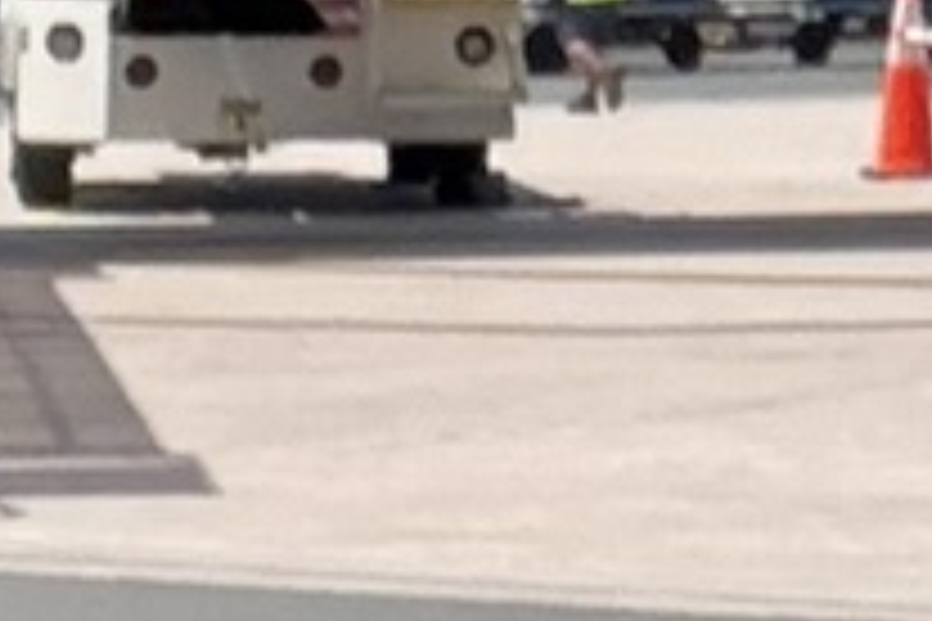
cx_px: 1090
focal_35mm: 309
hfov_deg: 6.6
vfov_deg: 4.2
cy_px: -1570
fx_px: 7999
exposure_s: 1/998
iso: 40
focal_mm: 2.71
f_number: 1.9
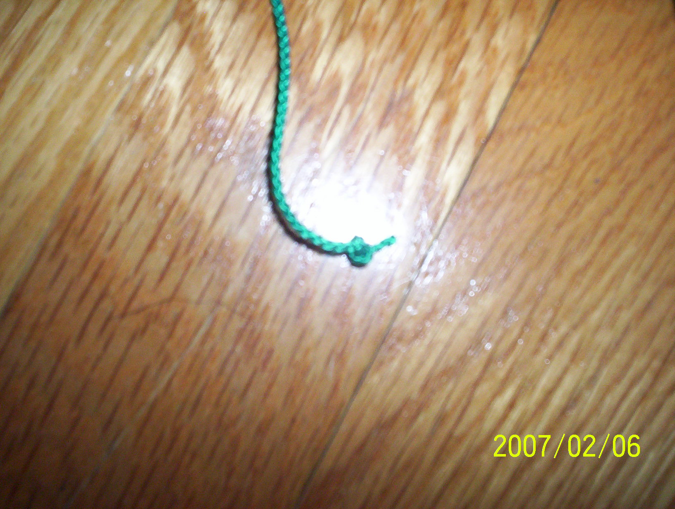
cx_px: 338
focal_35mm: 38
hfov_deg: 48.9
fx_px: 743
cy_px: 254
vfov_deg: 37.9
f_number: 4.5
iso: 140
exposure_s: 1/60
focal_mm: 4.99
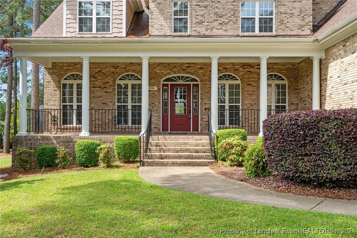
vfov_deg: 41.7
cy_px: 119
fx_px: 312
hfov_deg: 59.5
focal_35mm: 32
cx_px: 178
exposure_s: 1/125
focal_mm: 31.5
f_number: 8
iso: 320
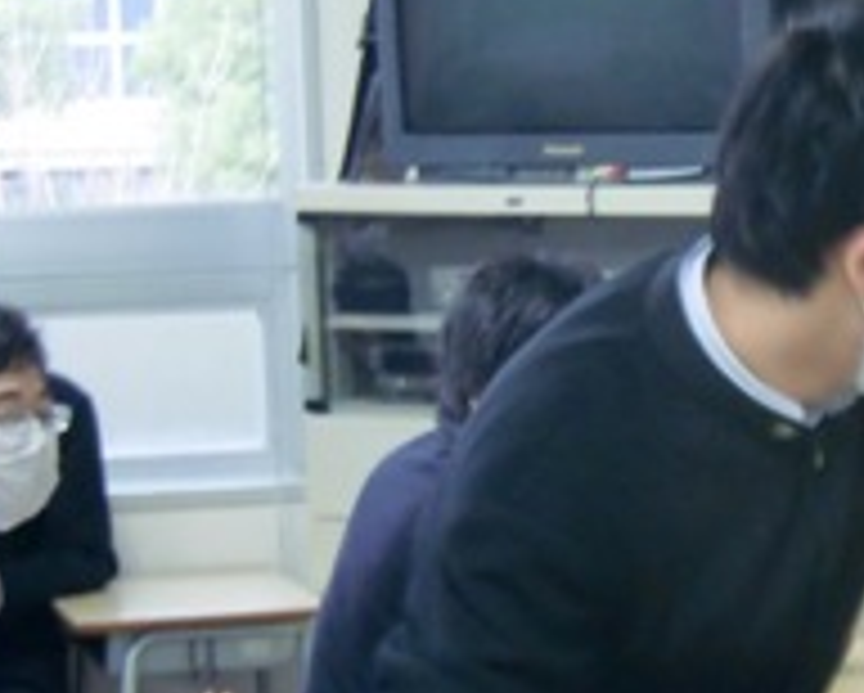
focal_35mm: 148
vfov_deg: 10.4
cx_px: 873
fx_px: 3788
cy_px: 405
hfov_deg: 12.8
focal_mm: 11.6
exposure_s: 1/13
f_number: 4.4
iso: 400
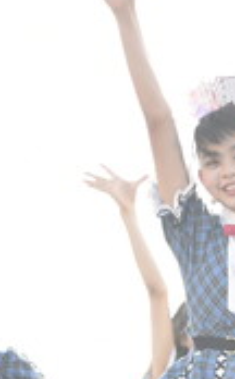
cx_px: 200
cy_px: 327
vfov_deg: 3.7
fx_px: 5901
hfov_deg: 2.3
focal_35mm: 573
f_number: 5
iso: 500
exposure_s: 1/500
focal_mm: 160
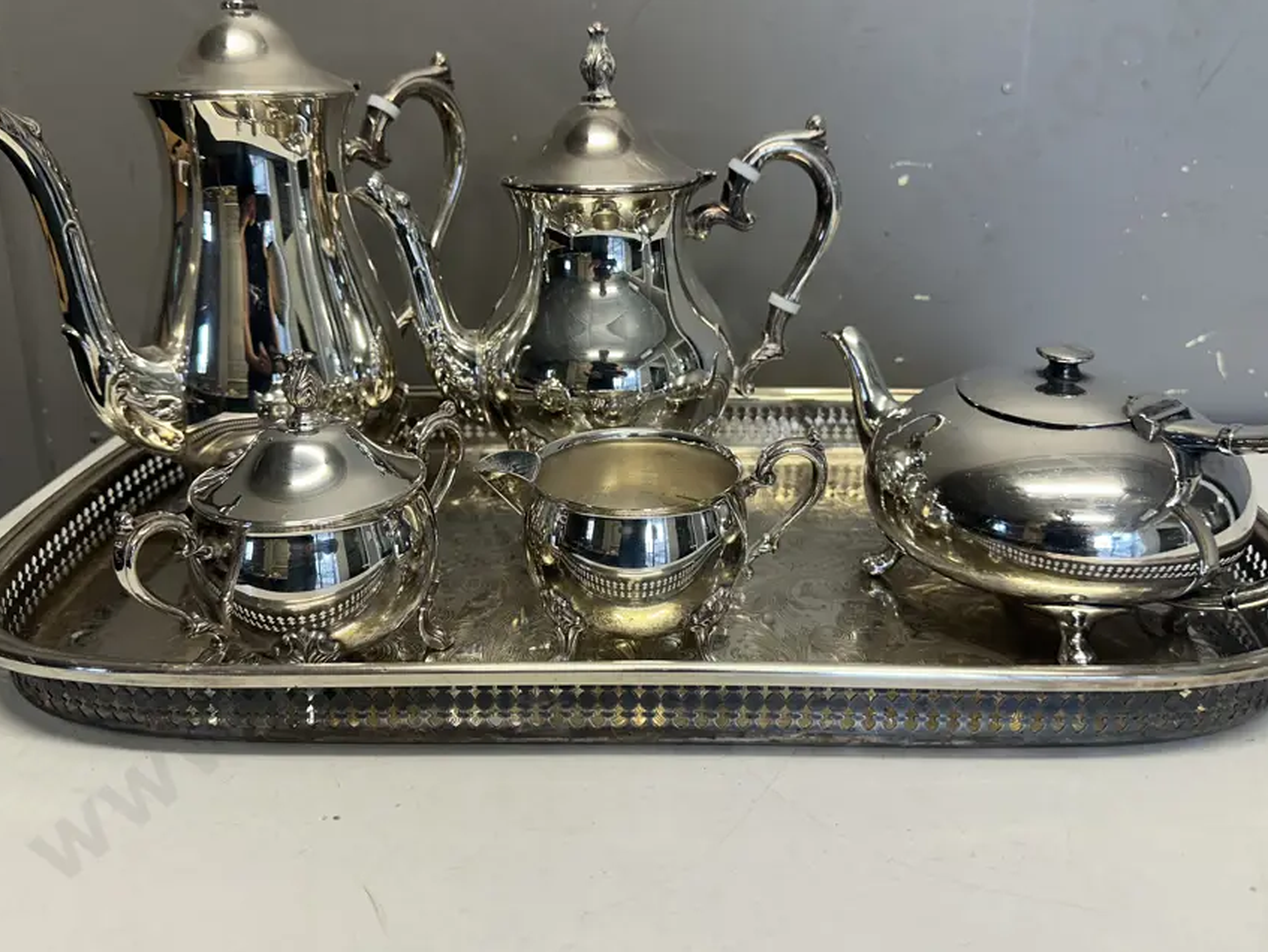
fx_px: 1063
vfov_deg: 48.1
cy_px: 407
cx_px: 653
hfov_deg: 61.6
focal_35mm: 29
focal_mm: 6.86
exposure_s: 1/100
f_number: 1.78
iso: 100
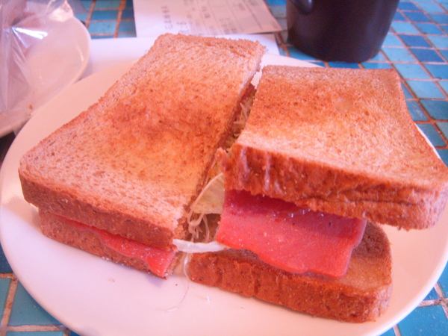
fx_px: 492
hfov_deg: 49.0
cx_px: 224
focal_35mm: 38
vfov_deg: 37.7
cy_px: 168
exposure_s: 1/13
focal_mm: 6.3
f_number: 3.3
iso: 400
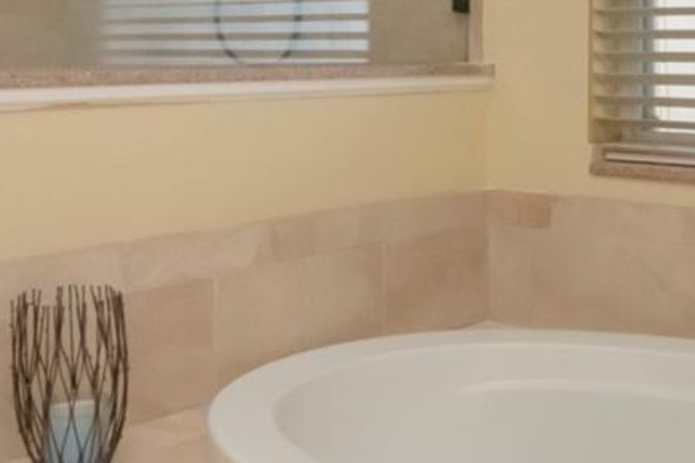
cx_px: 517
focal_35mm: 61
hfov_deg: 32.4
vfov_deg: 21.9
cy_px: 59
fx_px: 1174
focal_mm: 11
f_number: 20
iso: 1600
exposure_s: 1/200
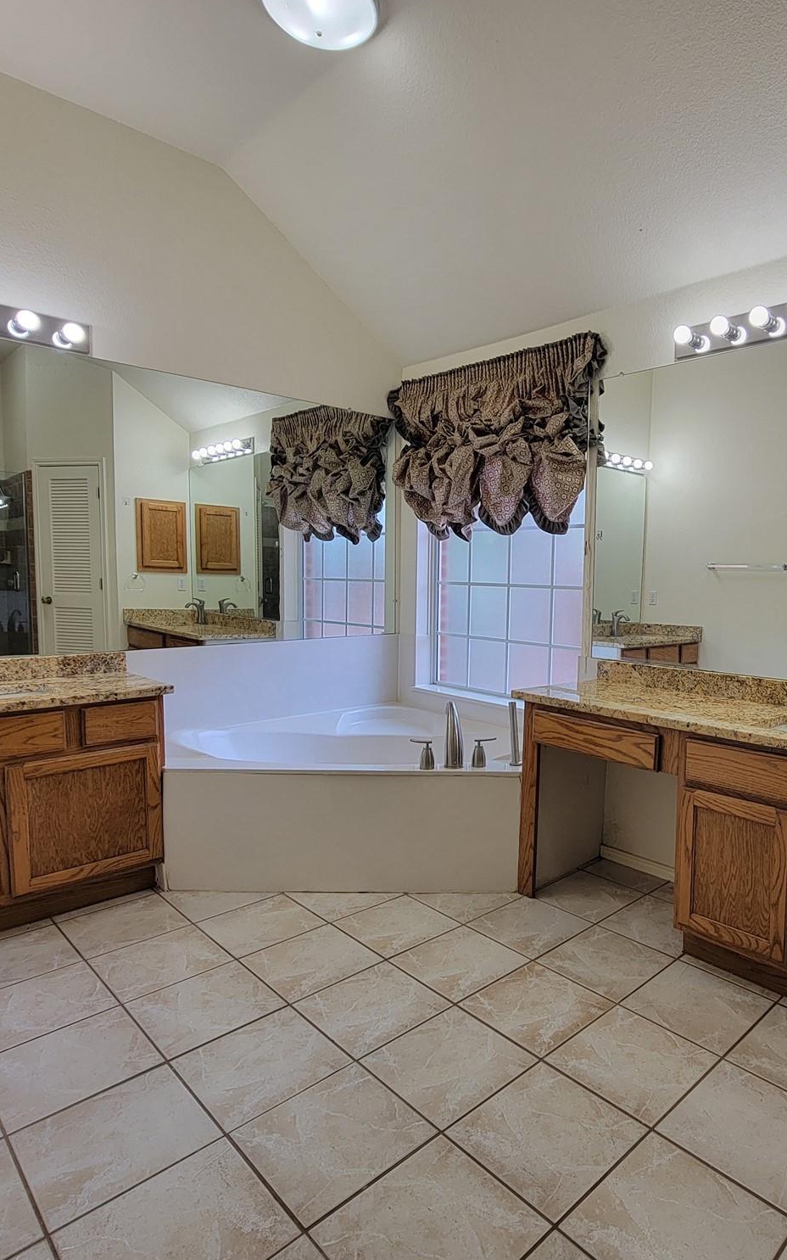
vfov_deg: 88.0
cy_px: 628
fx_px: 652
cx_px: 523
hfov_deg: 60.8
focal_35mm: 19
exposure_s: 1/120
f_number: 2.2
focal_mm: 2.2
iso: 80
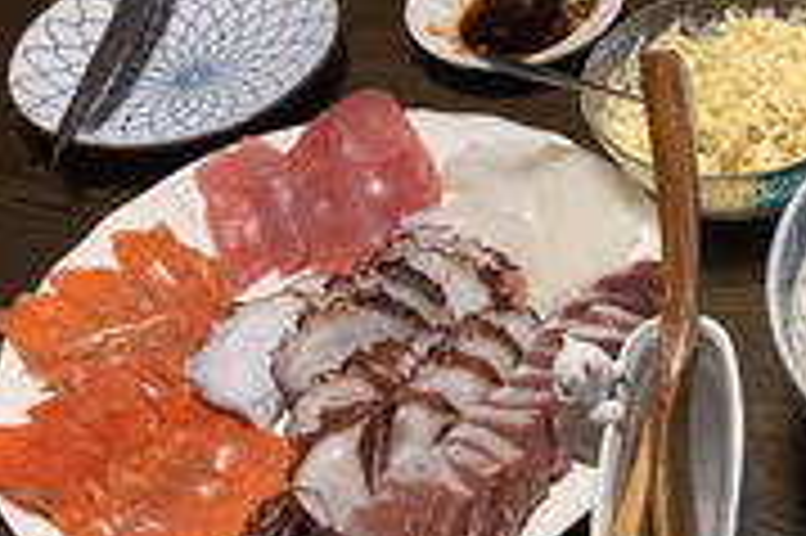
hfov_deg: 29.5
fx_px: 1454
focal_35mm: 65
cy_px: 595
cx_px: 747
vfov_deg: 19.9
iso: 250
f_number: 1.8
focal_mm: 3.99
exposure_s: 1/60
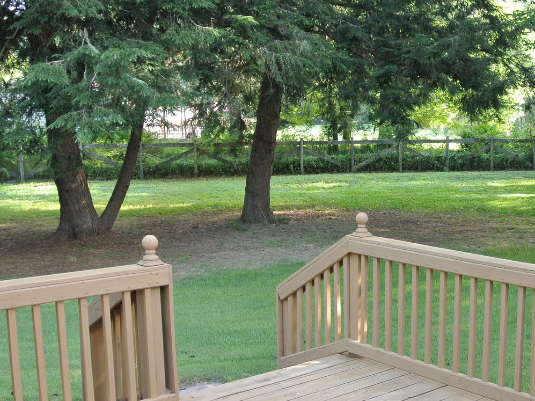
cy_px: 260
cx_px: 434
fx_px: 773
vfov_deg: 28.9
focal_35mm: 50
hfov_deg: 36.8
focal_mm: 11
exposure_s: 1/60
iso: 140
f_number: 3.5
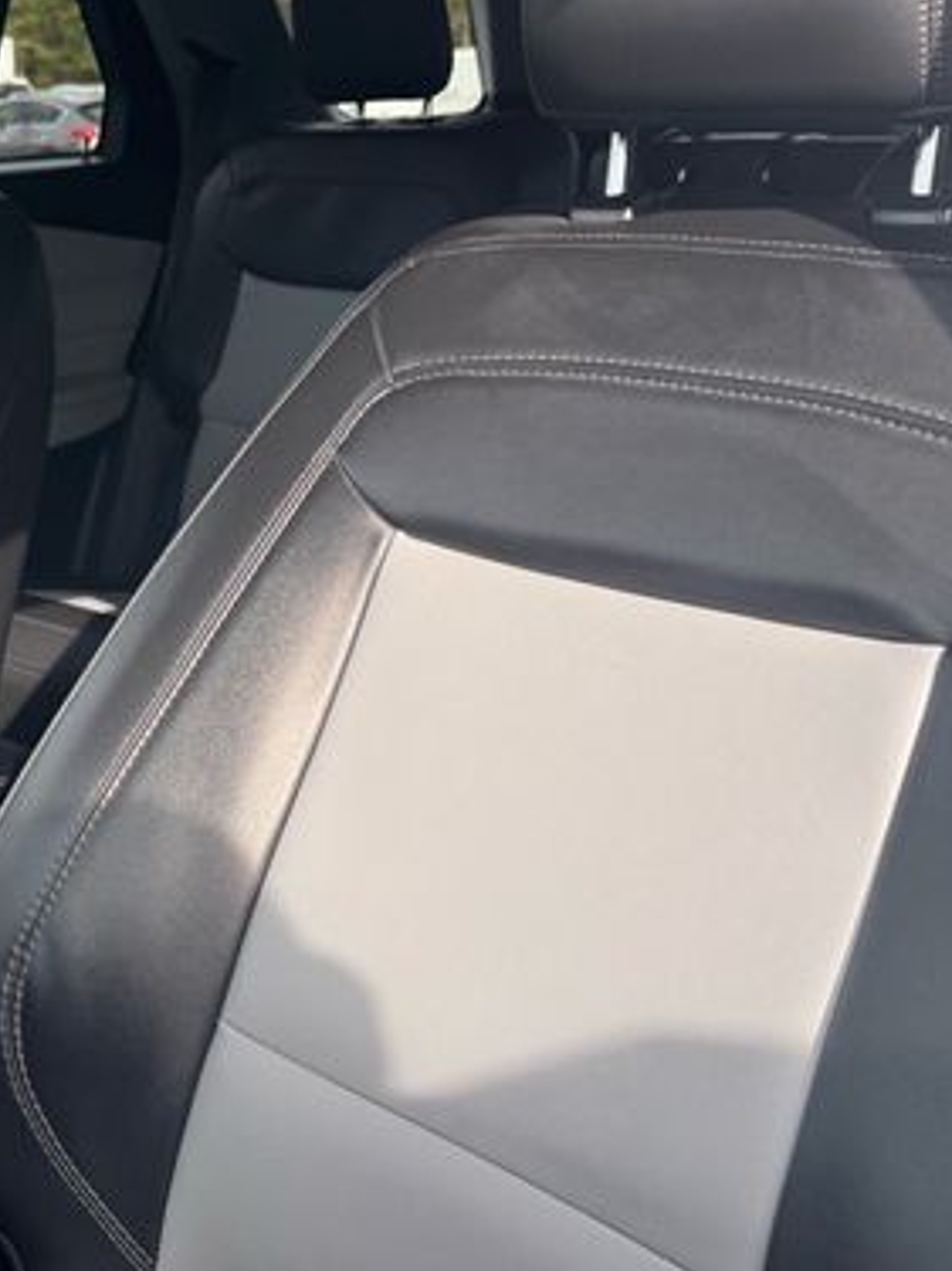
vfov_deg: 45.6
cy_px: 512
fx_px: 1504
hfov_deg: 33.8
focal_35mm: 41
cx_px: 149
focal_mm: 6.76
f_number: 1.78
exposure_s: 1/549
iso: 80
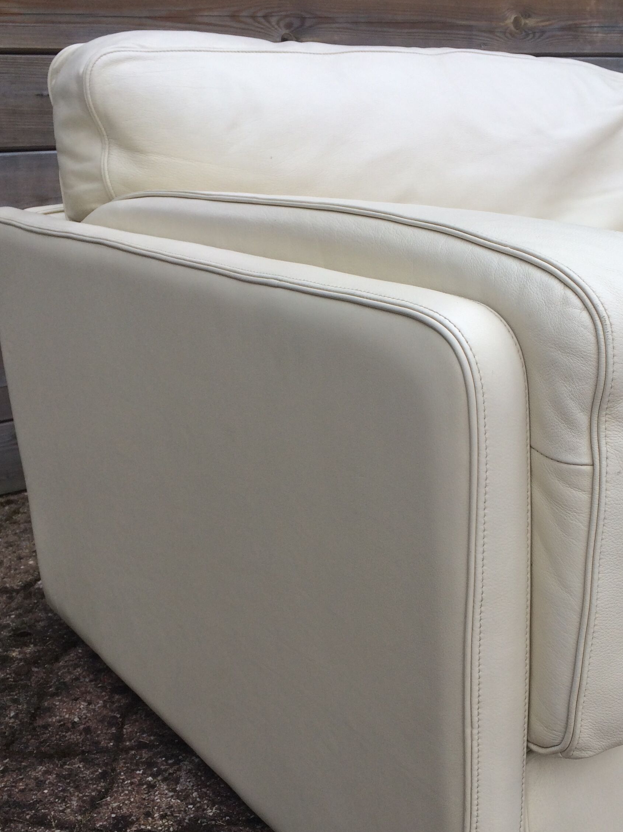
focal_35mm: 42
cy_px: 494
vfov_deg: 44.6
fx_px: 1008
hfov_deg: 34.2
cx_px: 386
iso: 32
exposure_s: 1/238
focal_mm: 4.15
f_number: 2.2
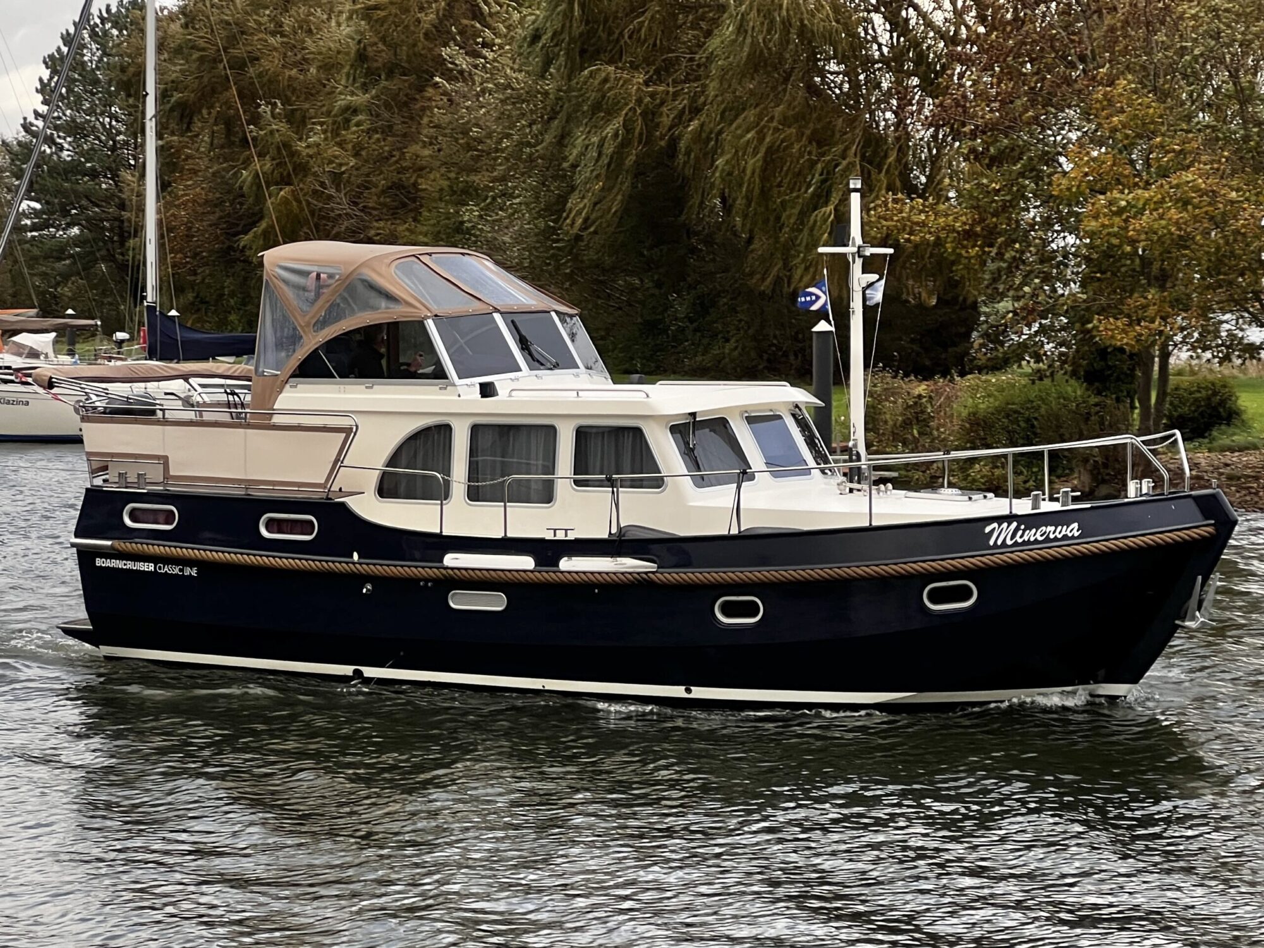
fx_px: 2812
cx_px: 632
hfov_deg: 25.3
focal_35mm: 77
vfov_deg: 19.1
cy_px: 474
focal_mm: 9
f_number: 2.8
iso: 64
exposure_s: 1/99
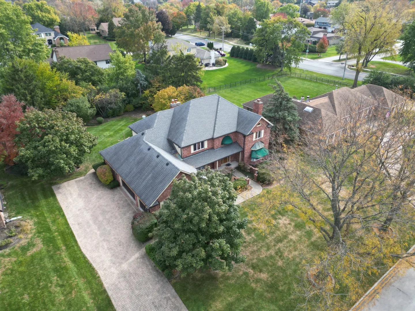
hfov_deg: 71.6
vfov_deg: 56.8
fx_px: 288
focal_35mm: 24
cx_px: 208
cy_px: 156
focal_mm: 6.72
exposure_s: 1/500
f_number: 1.7
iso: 100
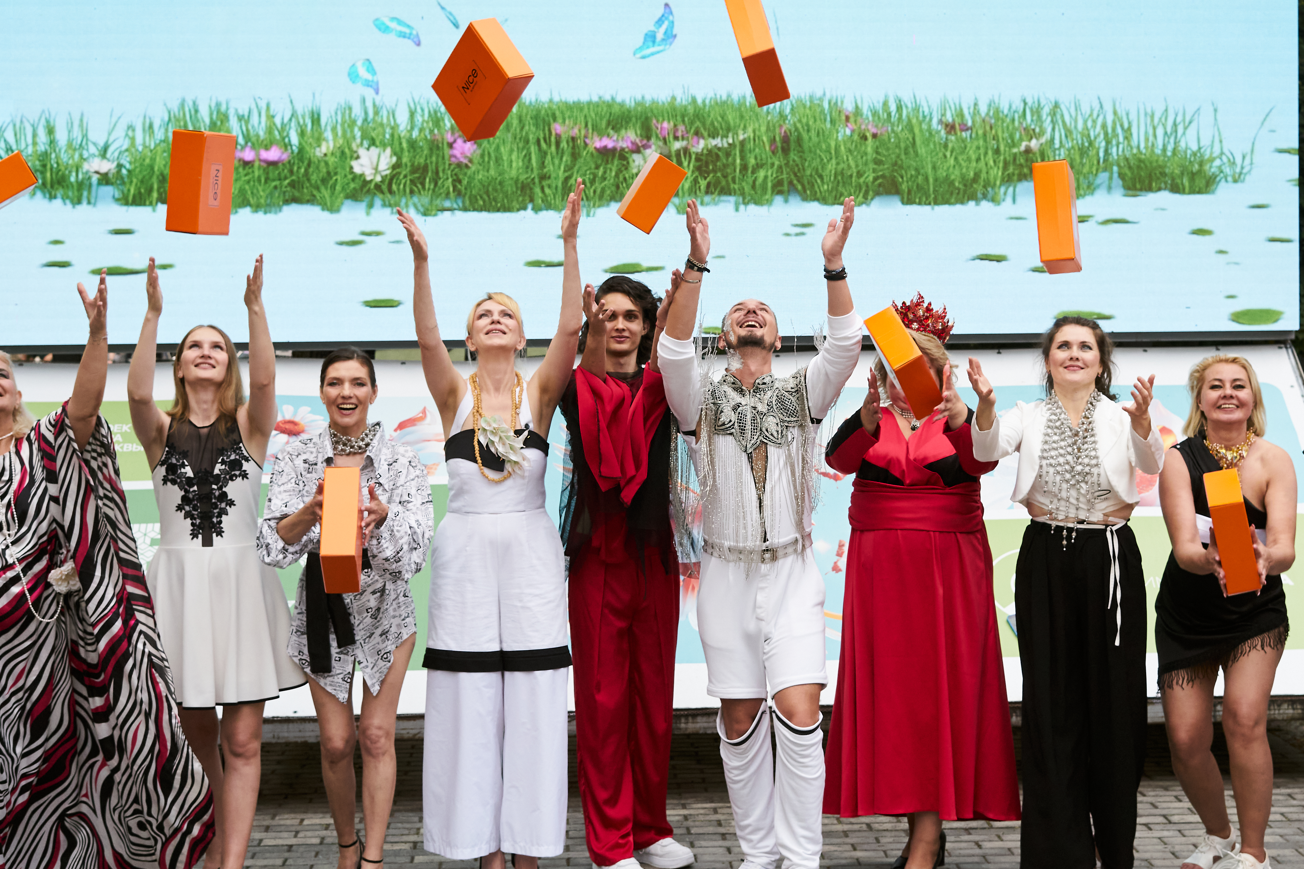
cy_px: 381
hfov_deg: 29.6
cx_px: 747
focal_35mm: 68
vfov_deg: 20.0
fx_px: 2463
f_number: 5.6
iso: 1000
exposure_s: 1/500
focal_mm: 50
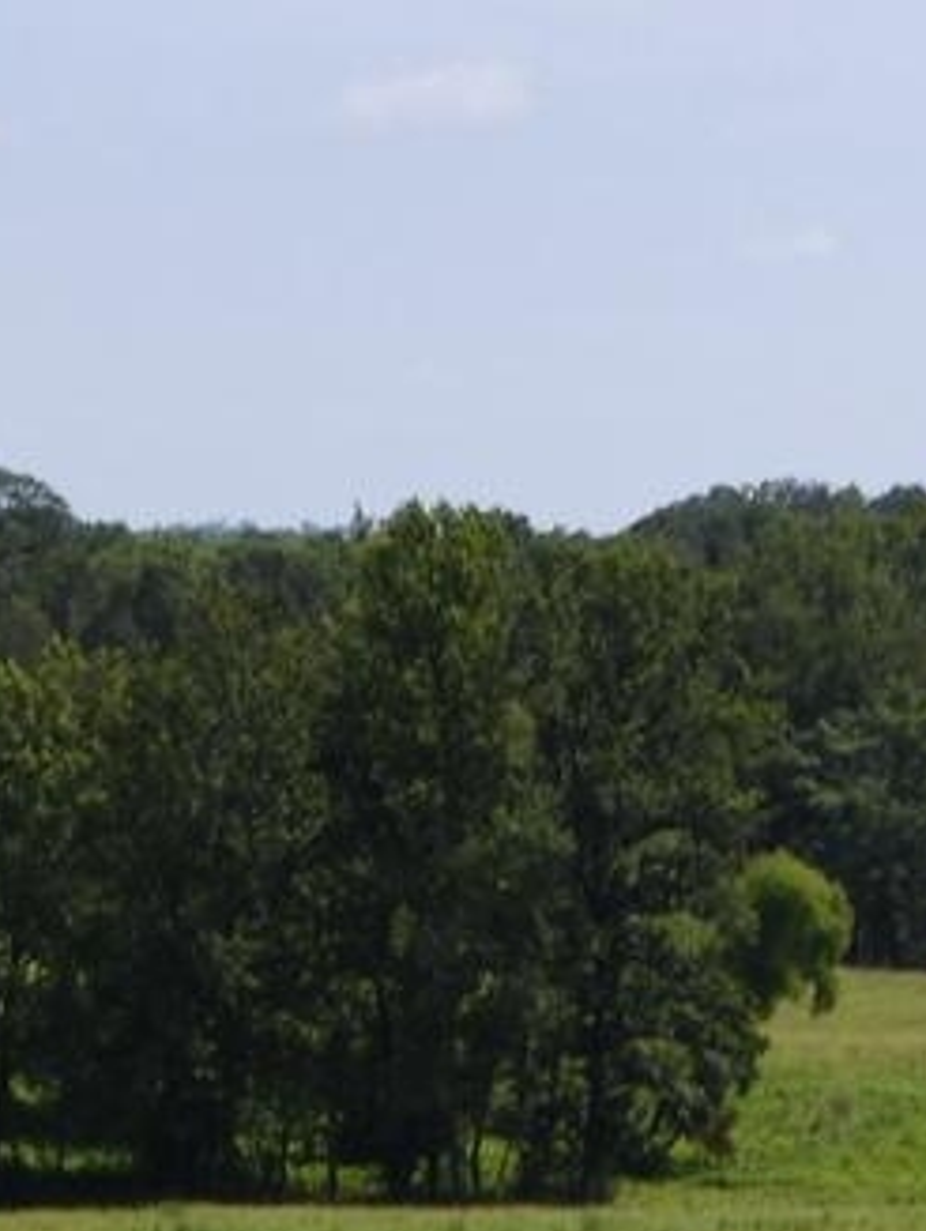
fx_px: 7226
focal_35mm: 203
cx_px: 1216
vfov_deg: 9.7
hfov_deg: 7.3
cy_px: 809
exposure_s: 1/250
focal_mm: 24
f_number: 8
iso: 100
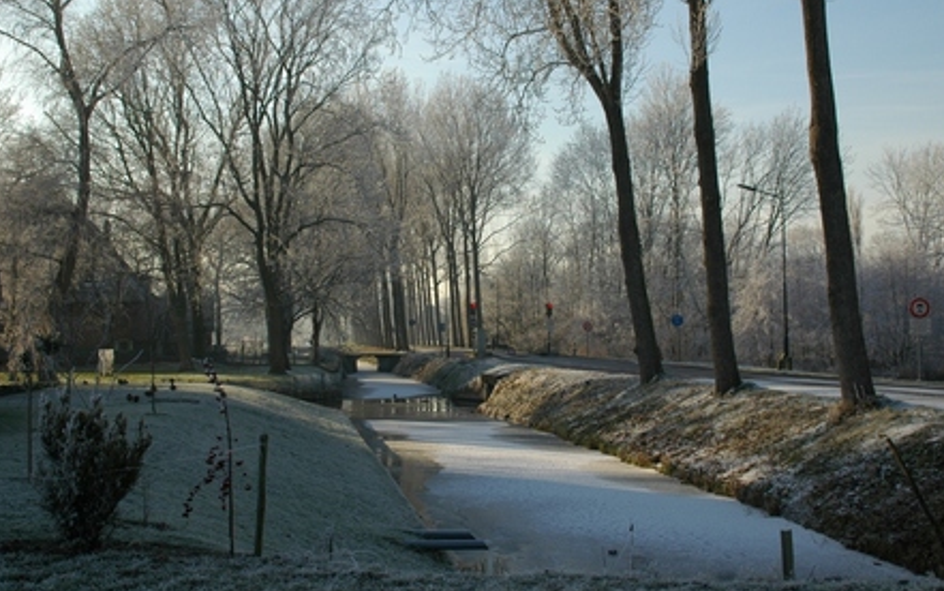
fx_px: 1313
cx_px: 467
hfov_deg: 39.6
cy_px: 272
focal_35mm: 51
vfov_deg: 25.4
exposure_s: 1/400
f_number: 8
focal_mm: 32
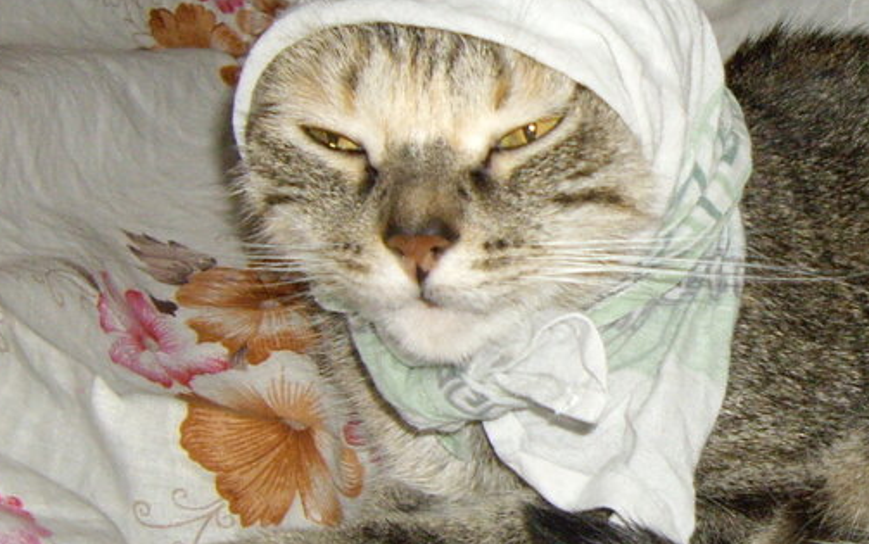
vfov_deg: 13.6
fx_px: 2275
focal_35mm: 96
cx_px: 790
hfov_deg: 21.1
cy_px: 231
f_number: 2.7
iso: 200
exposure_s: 1/40
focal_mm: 6.2
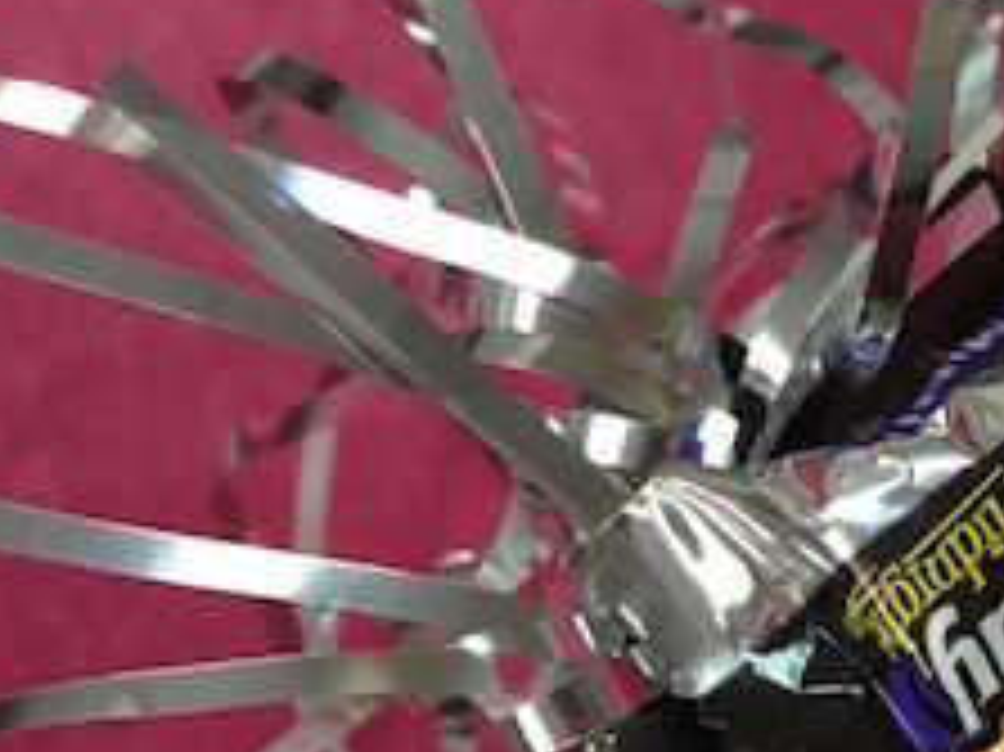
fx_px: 1884
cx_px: 1067
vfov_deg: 21.9
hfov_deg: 27.6
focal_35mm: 65
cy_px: 709
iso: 64
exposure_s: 1/30
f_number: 2.2
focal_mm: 4.15
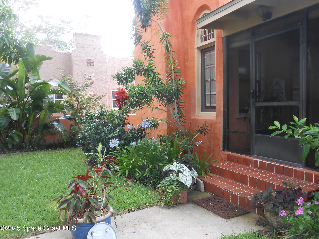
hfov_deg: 67.3
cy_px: 120
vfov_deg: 53.1
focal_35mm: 26
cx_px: 160
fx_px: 240
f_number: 3.5
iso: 80
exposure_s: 1/40
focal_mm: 4.6
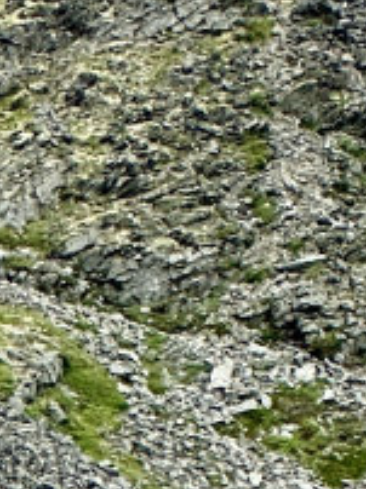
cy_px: -513
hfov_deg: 2.6
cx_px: -525
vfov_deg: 3.4
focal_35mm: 573
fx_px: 8095
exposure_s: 1/558
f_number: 2.8
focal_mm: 9
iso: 32
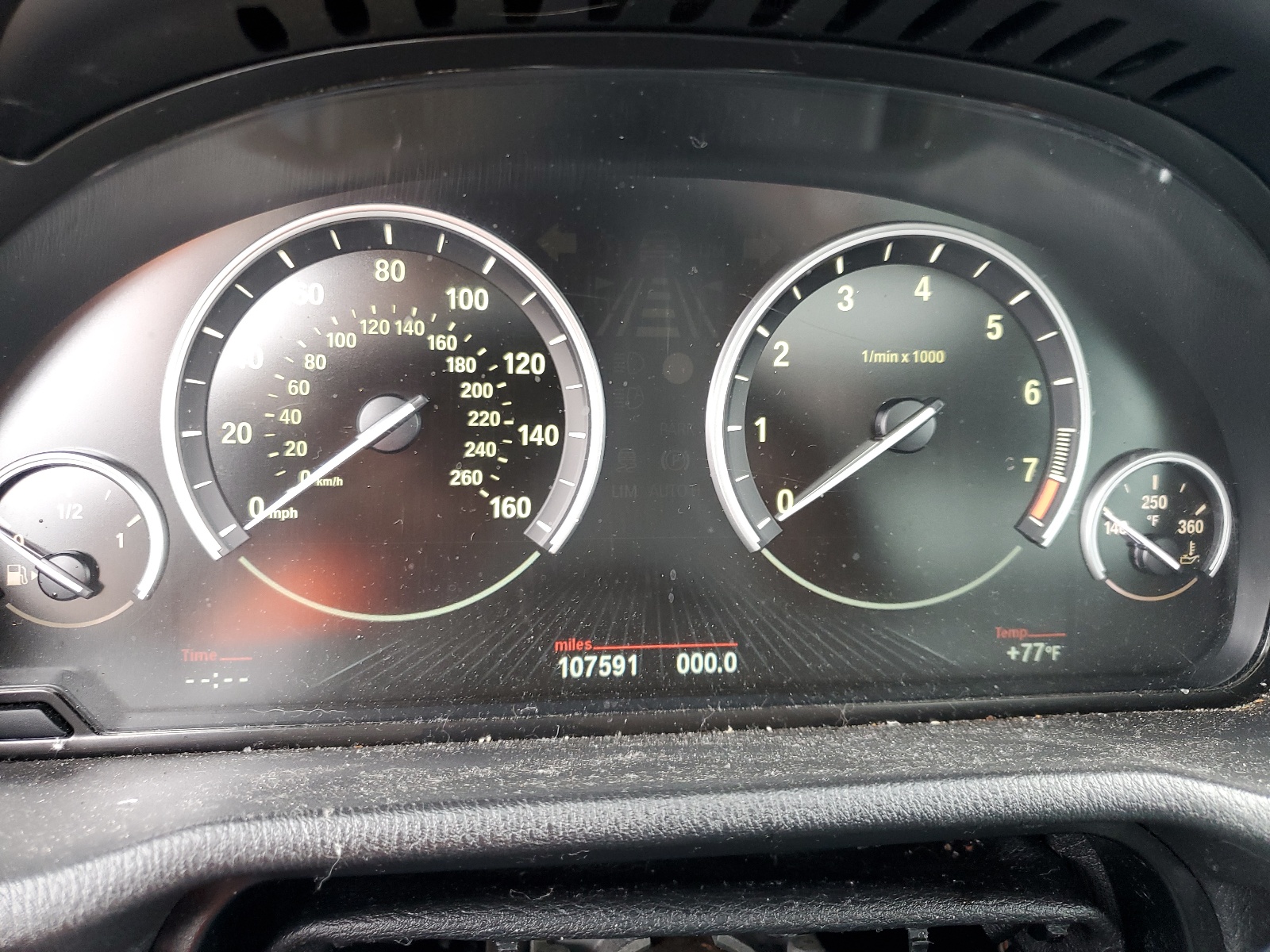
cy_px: 476
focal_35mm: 26
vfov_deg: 53.1
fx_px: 954
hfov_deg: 67.3
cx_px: 635
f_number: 1.5
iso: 88
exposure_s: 1/60.2
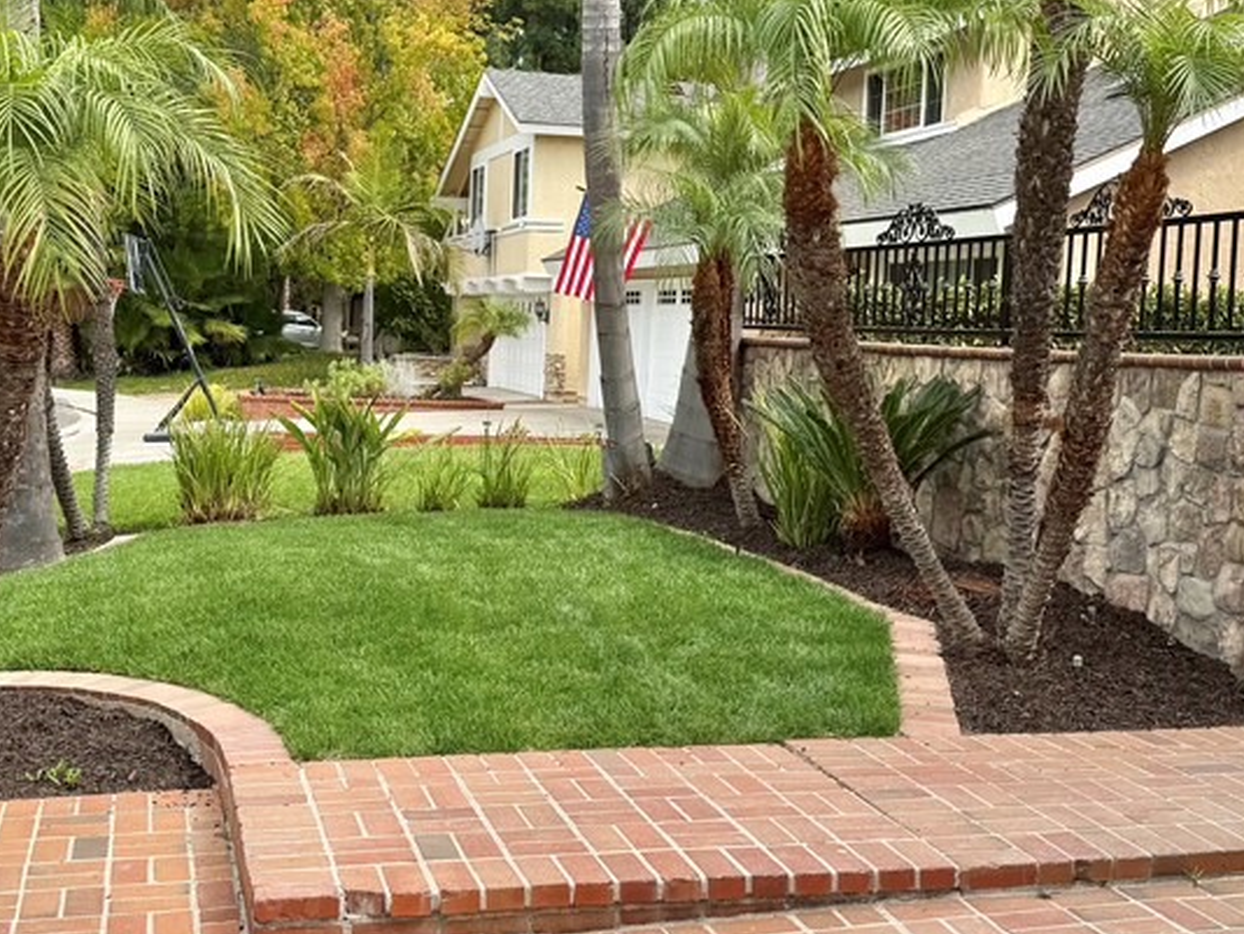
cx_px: 468
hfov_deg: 40.9
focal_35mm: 46
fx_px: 1654
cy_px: 433
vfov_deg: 31.5
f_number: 1.78
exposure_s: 1/2445
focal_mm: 6.76
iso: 80
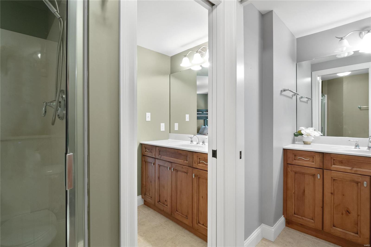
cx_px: 186
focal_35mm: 16
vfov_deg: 73.7
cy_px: 124
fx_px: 165
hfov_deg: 96.7
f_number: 8
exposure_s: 1/2
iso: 400
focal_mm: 8
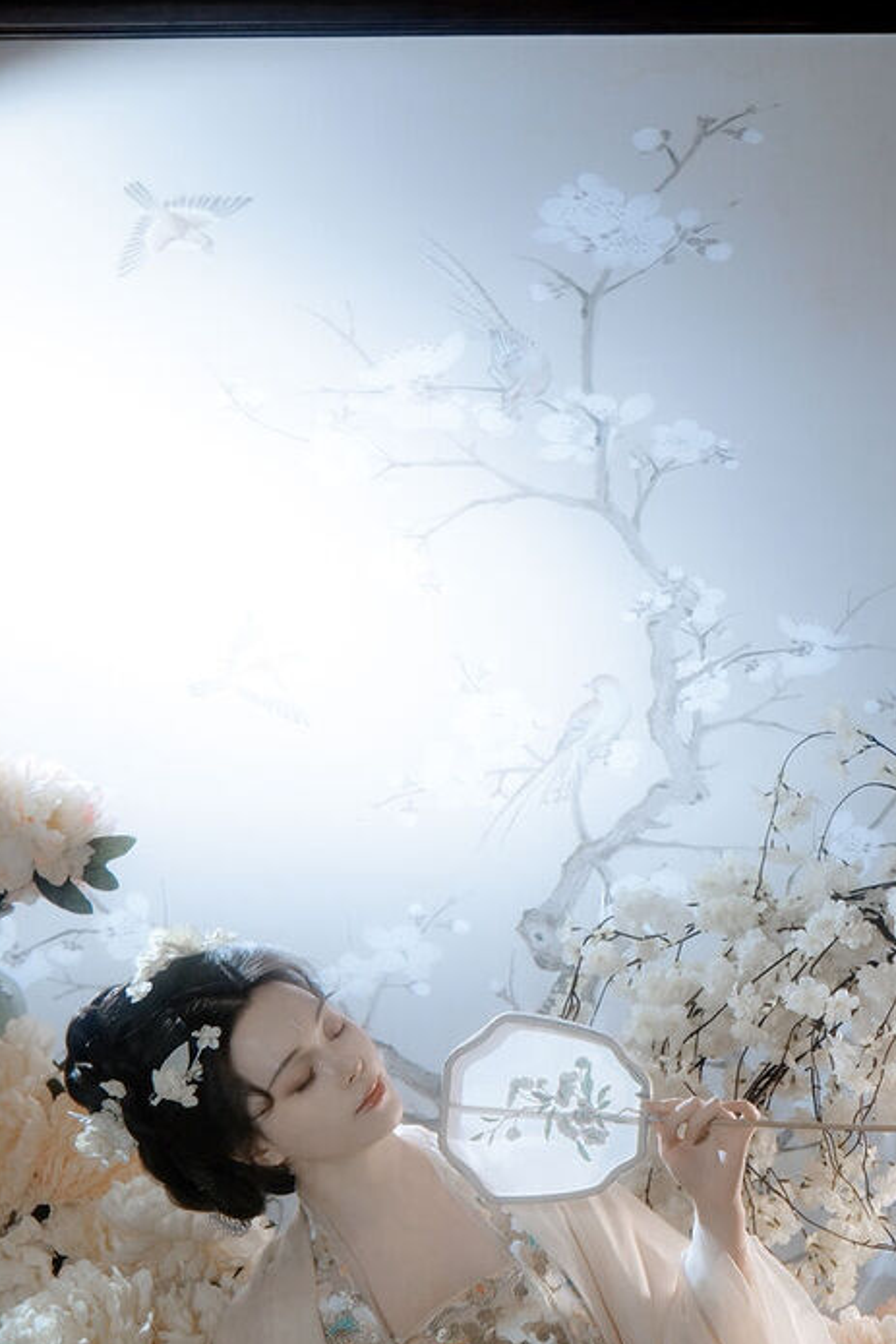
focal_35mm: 93
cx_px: 567
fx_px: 3470
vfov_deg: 21.8
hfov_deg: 14.7
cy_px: 942
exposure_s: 1/200
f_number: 2.8
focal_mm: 27.4
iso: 640
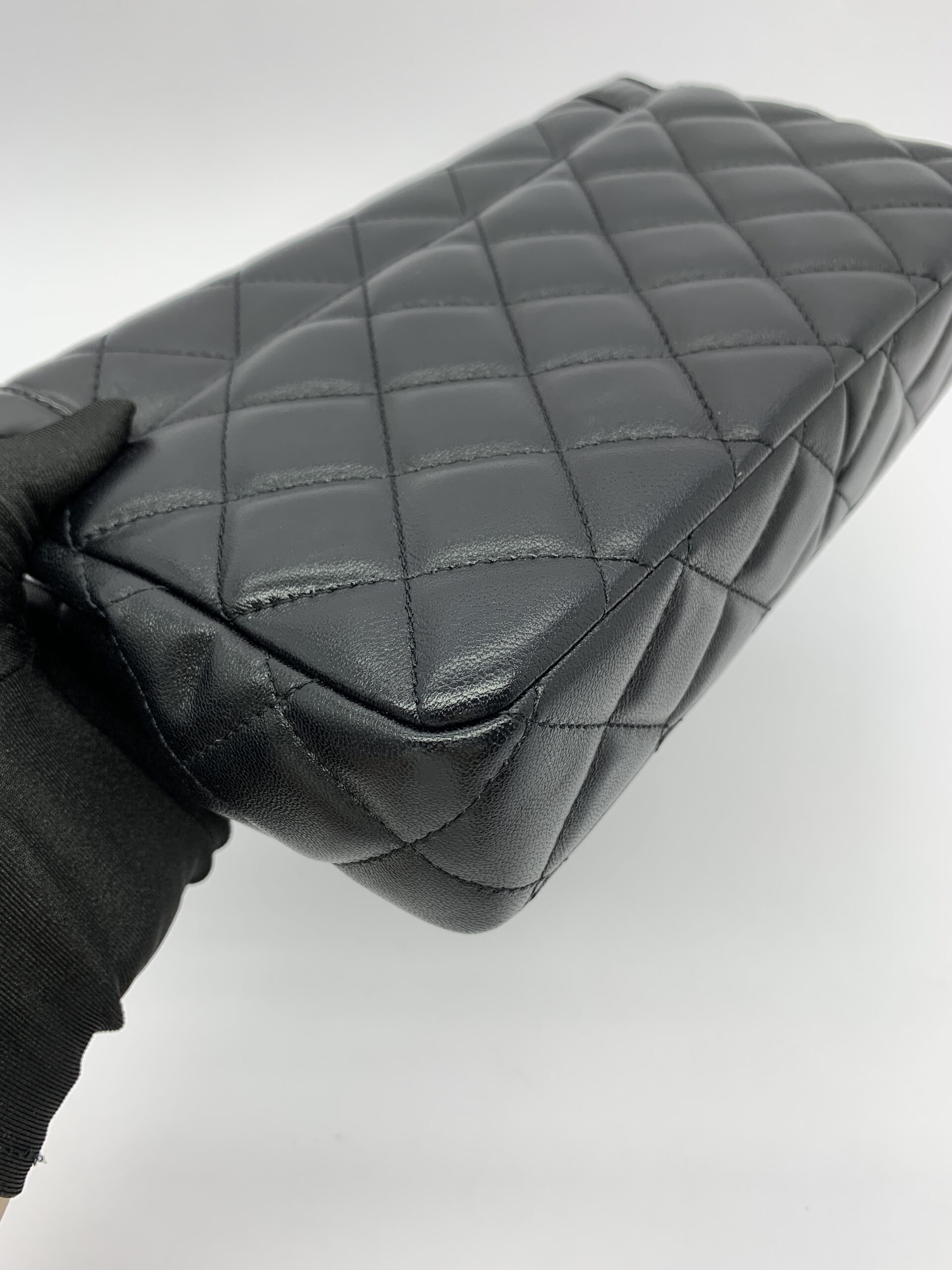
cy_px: 635
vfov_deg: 67.3
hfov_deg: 53.1
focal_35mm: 26
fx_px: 953
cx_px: 476
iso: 32
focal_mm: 4.25
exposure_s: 1/100
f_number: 1.8
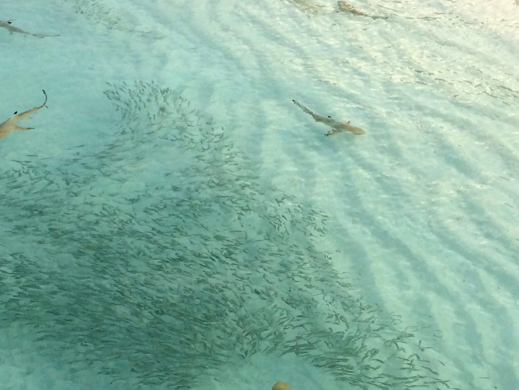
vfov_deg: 17.7
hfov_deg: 23.8
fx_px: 1230
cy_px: 357
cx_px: 305
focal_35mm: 82
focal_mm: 4.15
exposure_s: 1/855
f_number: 2.2
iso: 32
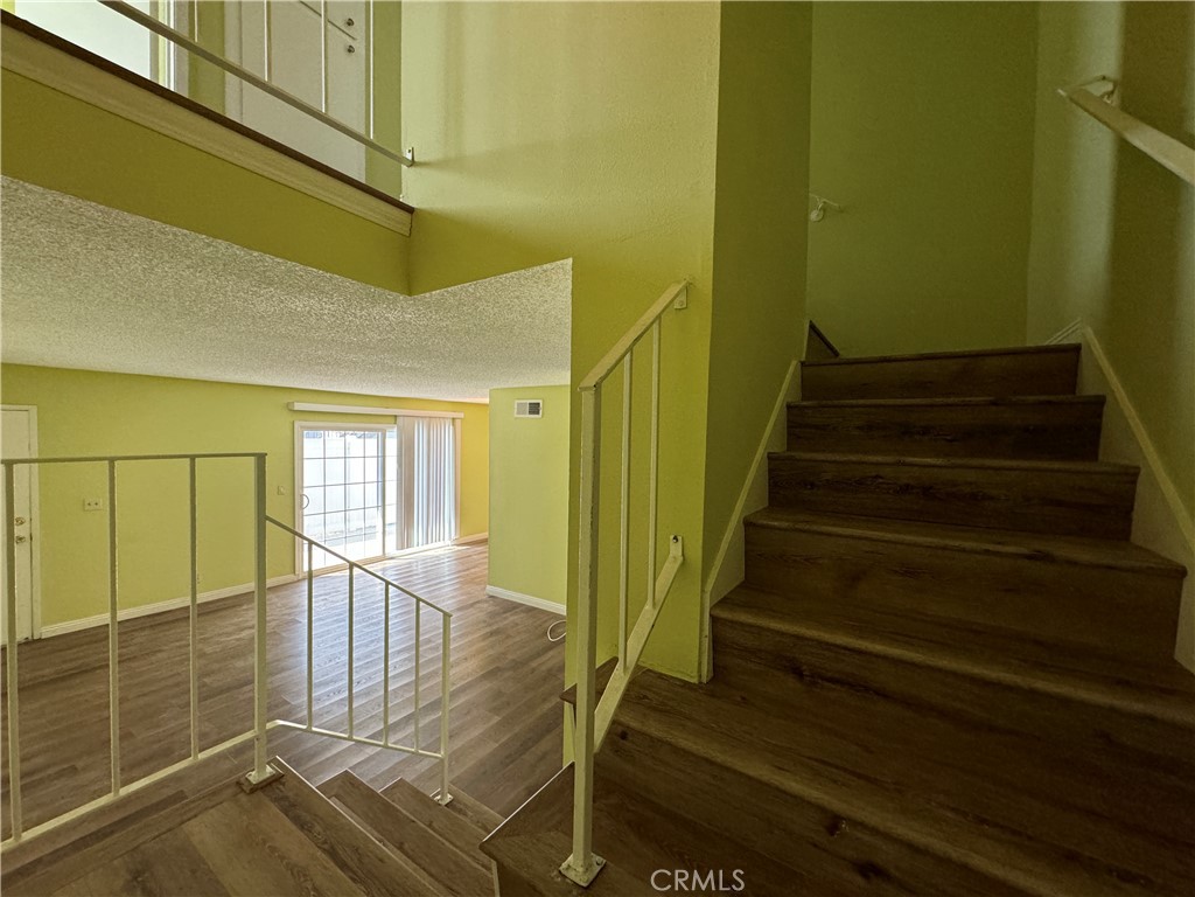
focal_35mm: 14
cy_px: 448
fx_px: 483
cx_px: 598
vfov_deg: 85.7
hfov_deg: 102.1
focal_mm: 2.22
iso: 320
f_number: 2.2
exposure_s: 1/120
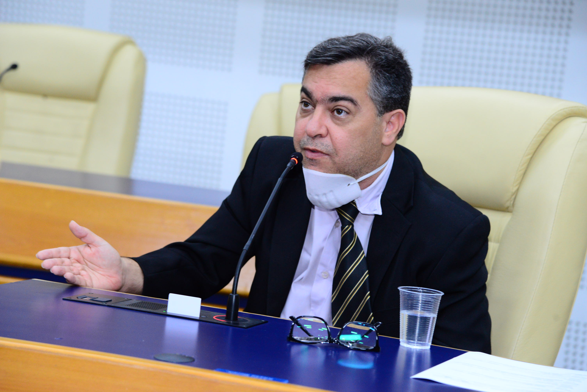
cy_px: 196
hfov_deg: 17.1
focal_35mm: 120
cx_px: 294
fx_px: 1957
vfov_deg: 11.4
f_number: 5.6
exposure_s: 1/60
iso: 2500
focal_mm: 120
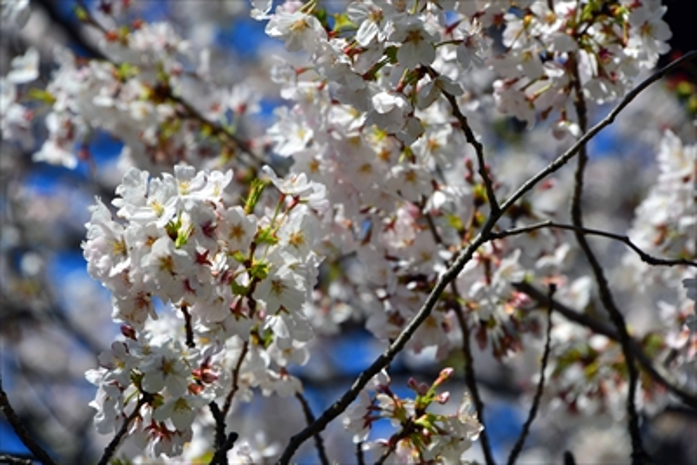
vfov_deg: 4.6
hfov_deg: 6.9
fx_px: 5810
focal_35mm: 300
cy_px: 232
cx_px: 348
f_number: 9
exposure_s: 1/320
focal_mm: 300
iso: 125
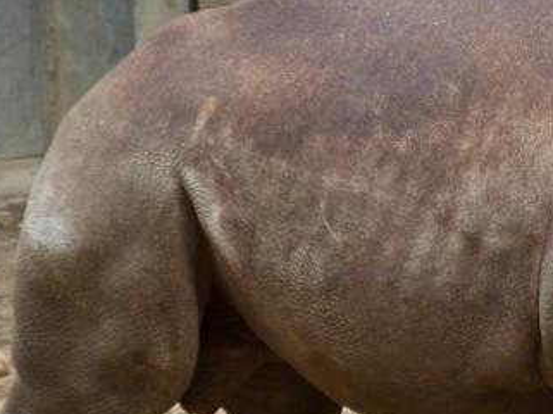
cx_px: 667
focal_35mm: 534
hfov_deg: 3.7
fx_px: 8521
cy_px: 309
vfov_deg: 2.8
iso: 250
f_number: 3.9
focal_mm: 38.6
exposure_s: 1/320
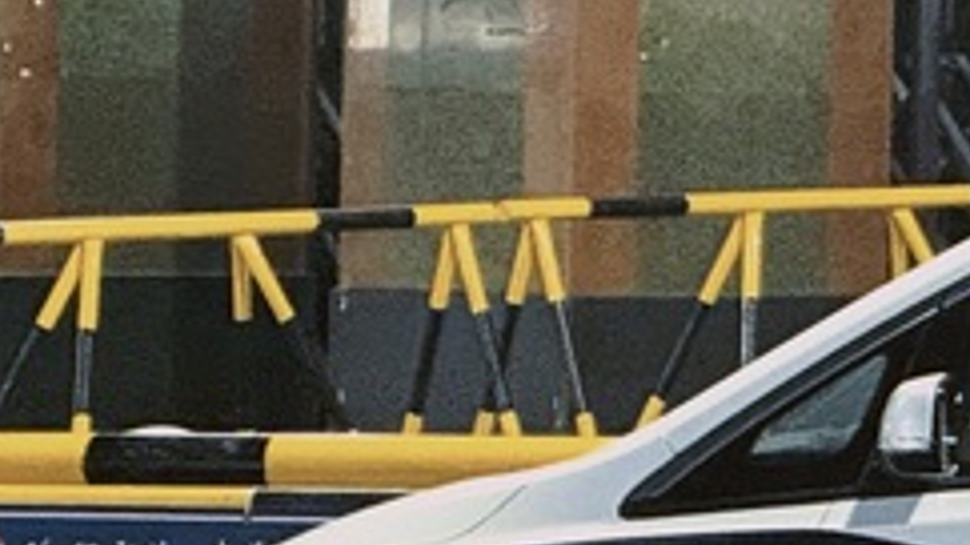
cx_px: 1367
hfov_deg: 3.9
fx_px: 14220
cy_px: -517
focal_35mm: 553
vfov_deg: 2.2
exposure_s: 1/25
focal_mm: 15.66
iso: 640
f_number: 2.8
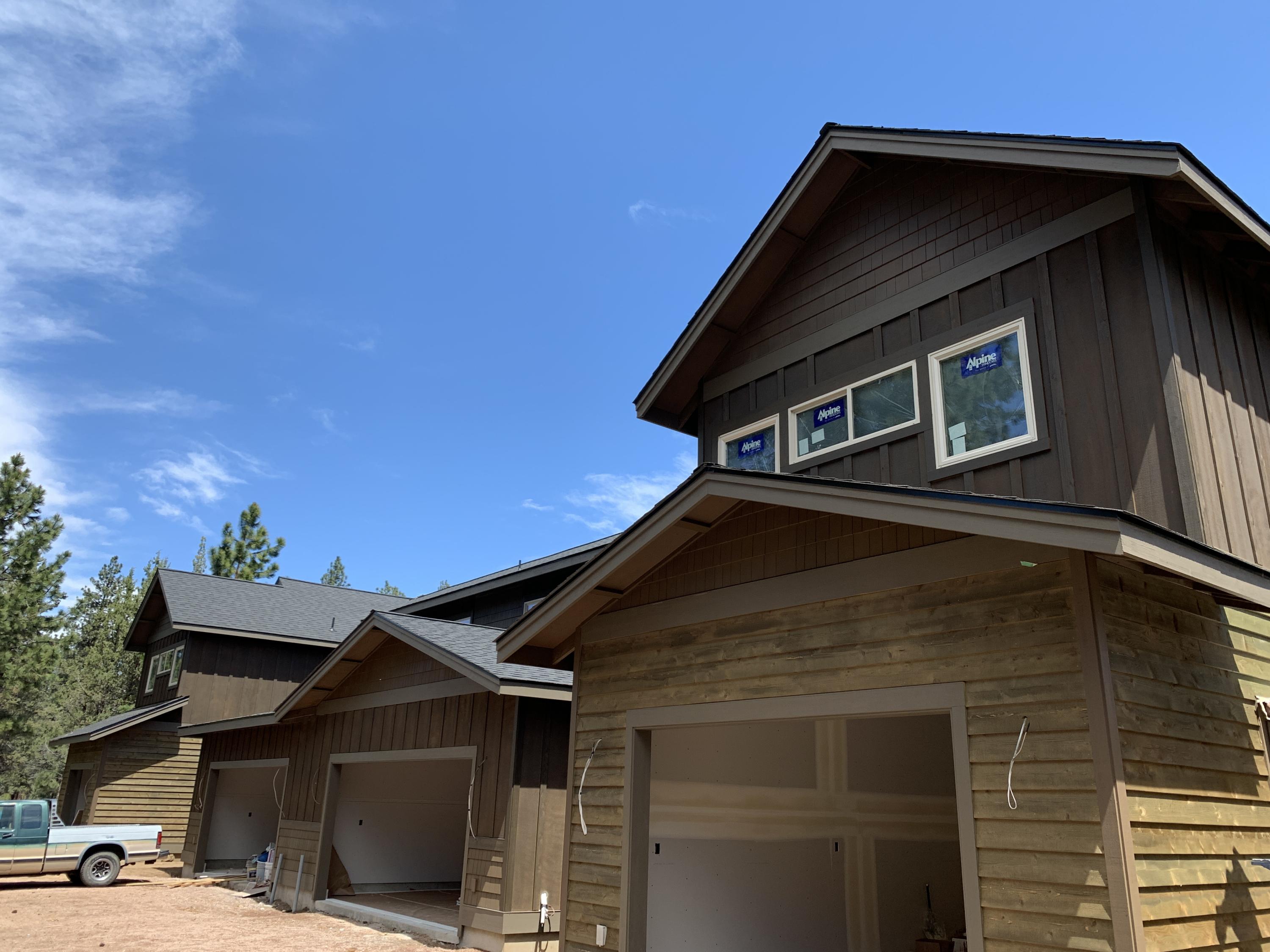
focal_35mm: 26
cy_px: 476
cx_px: 635
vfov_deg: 53.1
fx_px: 954
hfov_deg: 67.3
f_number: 1.8
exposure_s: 1/1011
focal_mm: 4.25
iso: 25
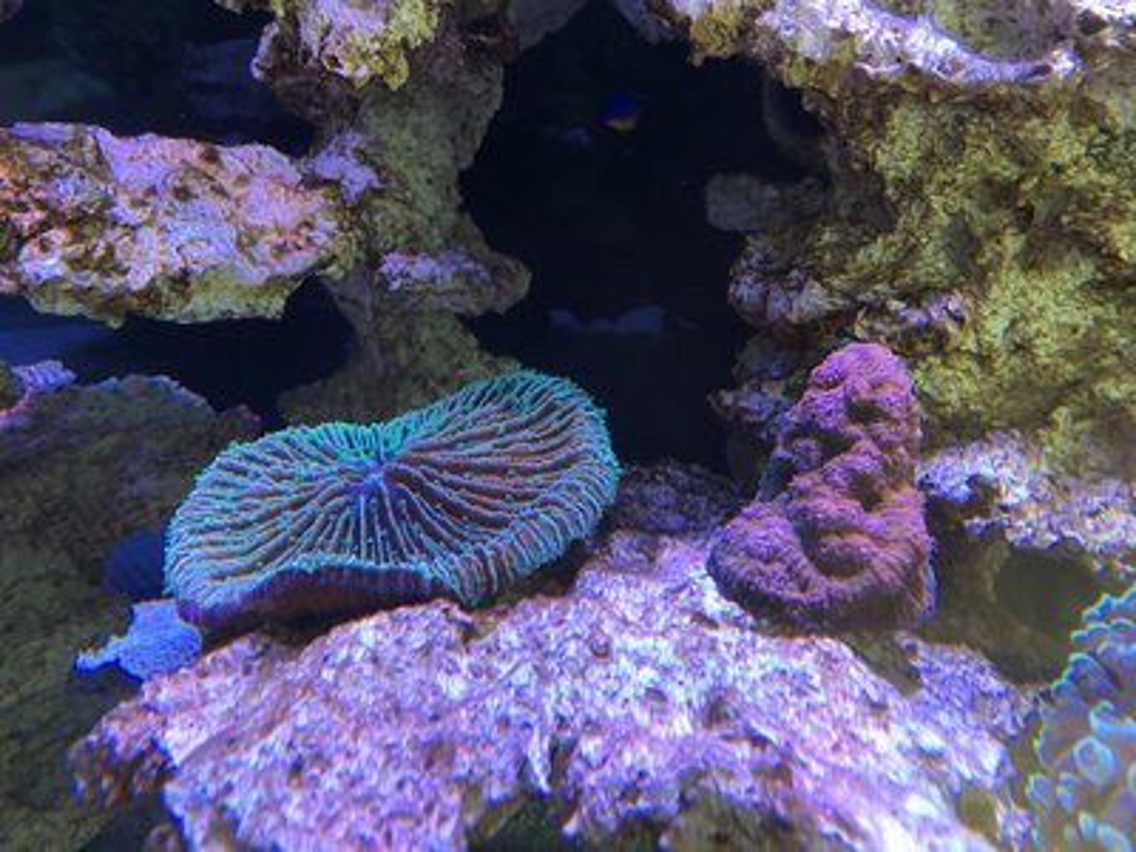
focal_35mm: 29
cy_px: 426
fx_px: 952
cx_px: 568
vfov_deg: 48.2
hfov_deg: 61.7
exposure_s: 1/50
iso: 32
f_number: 2.2
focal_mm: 4.15
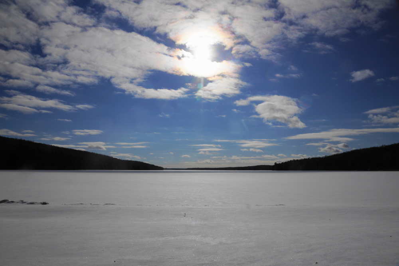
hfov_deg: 67.4
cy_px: 133
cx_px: 200
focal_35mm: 27
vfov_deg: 47.9
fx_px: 299
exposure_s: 1/500
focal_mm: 18
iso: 100
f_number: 13
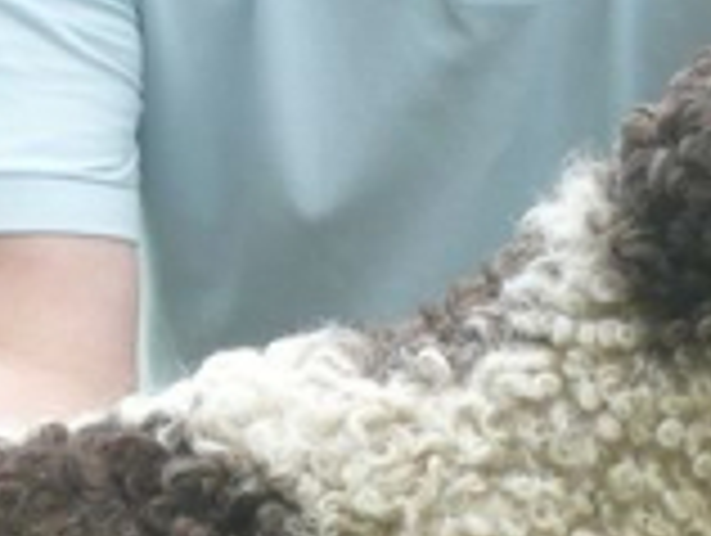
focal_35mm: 447
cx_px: 284
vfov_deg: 3.3
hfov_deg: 4.4
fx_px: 9195
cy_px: 869
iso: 100
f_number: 3.7
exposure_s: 1/60
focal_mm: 19.4
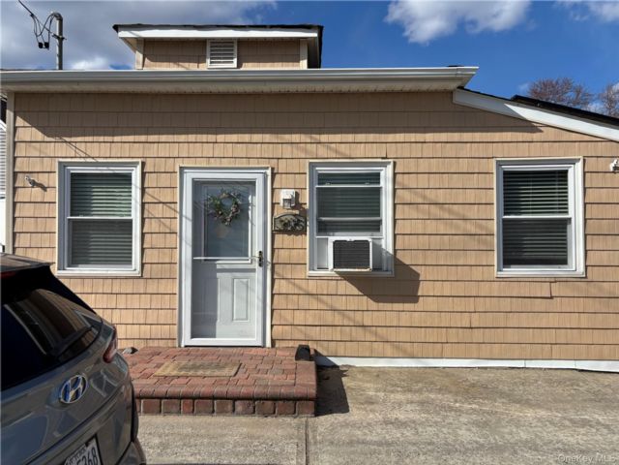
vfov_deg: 53.1
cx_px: 310
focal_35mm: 26
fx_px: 465
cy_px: 232
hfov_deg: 67.3
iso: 50
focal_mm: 5.96
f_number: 1.6
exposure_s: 1/5348
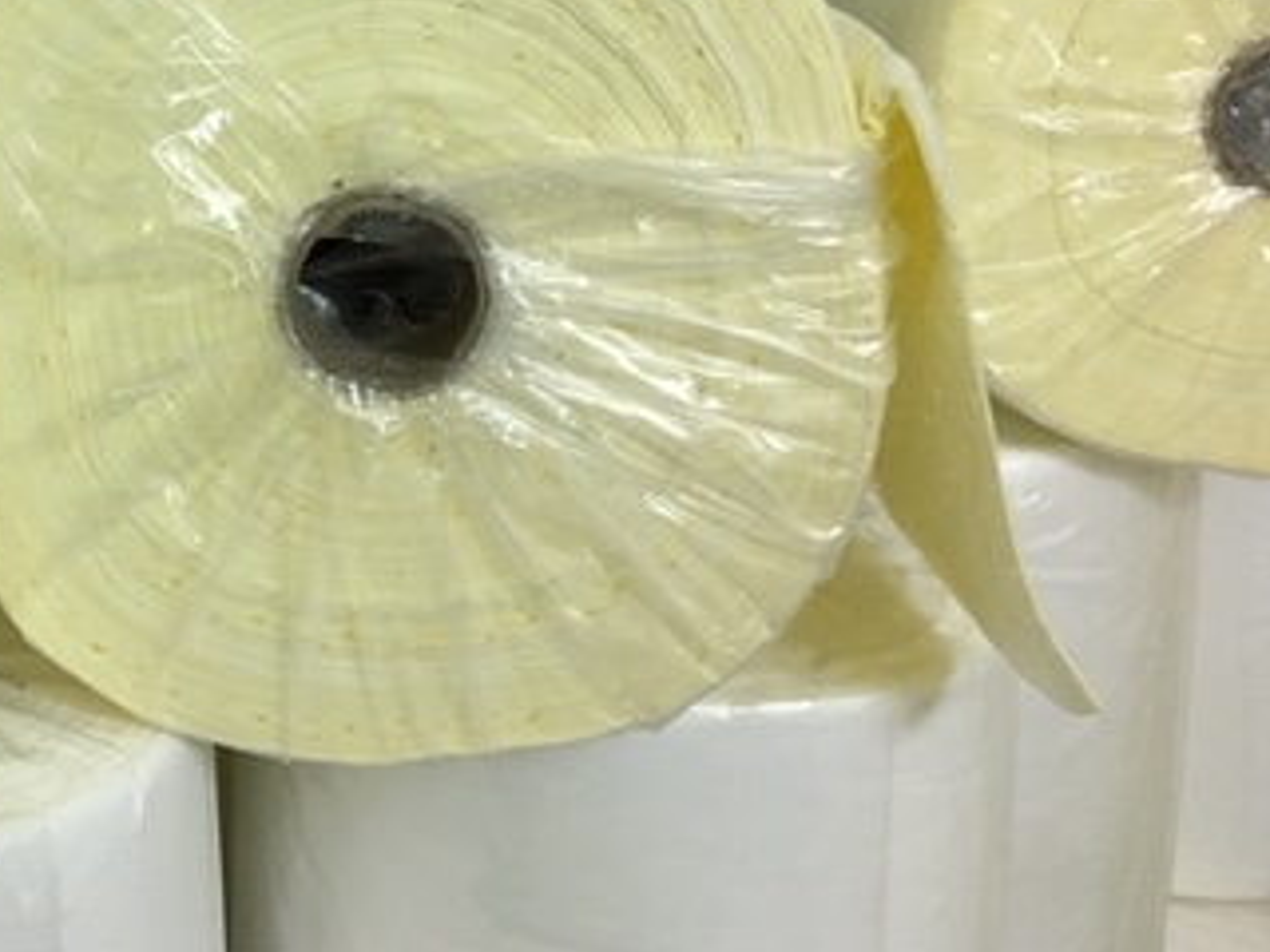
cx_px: 4
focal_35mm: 58
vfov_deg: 24.4
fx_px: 2128
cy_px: 71
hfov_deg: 30.9
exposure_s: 1/17
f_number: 2.2
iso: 64
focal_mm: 4.15
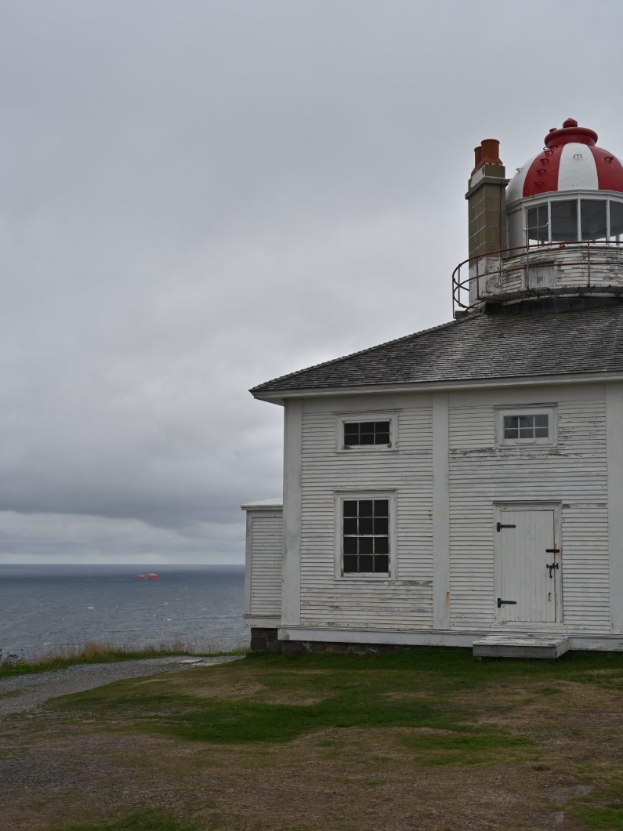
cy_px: 409
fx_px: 1128
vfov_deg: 40.4
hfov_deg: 30.8
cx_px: 368
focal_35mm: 47
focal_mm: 32
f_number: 6.3
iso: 100
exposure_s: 1/400
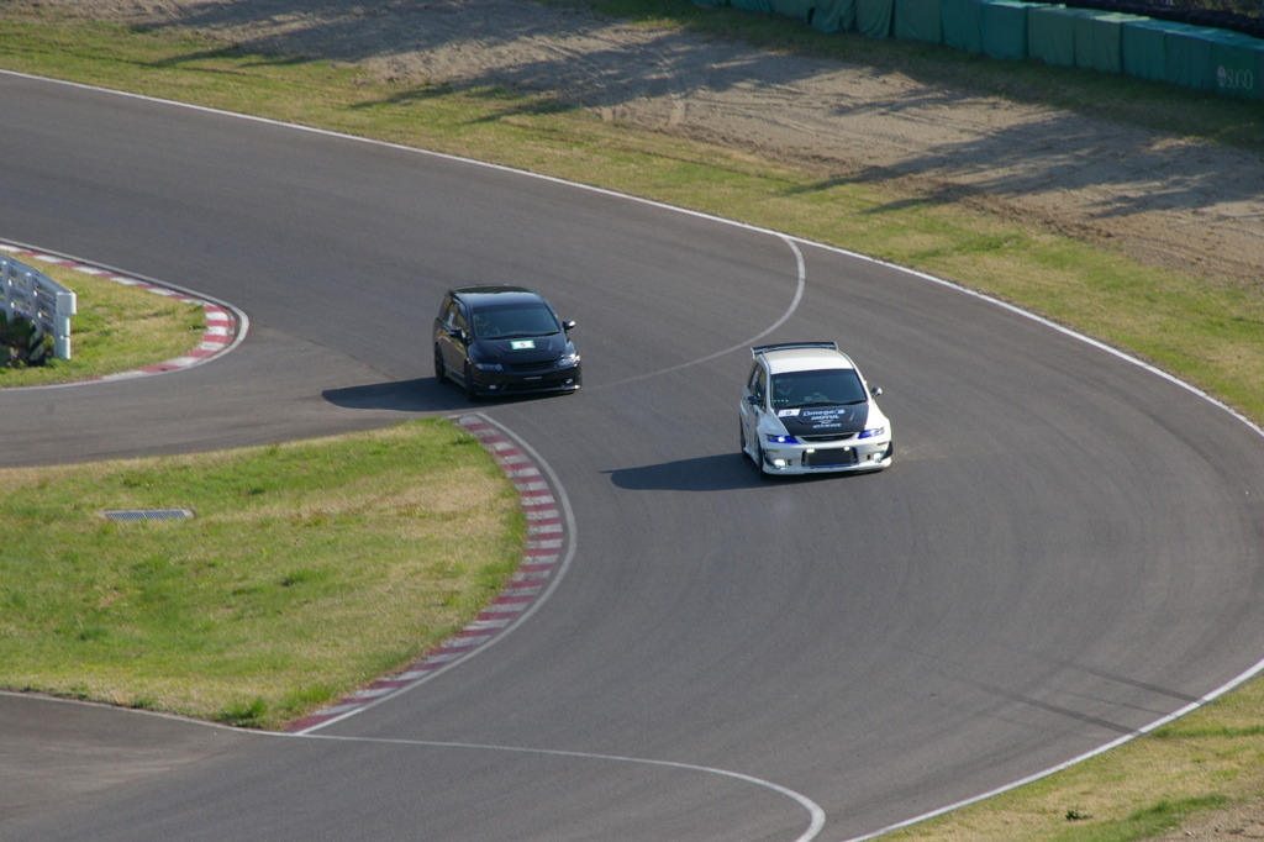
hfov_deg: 8.9
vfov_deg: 5.9
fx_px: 8160
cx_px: 632
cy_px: 421
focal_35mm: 232
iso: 200
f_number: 13
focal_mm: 155
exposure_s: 1/125
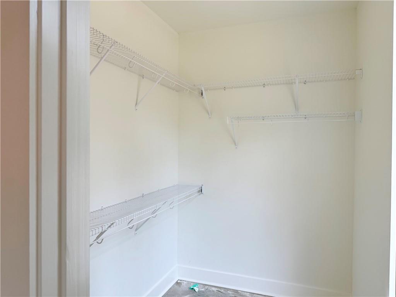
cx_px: 198
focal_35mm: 24
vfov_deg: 56.8
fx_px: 275
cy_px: 148
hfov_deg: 71.6
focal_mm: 6.76
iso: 80
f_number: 1.78
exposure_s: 1/120
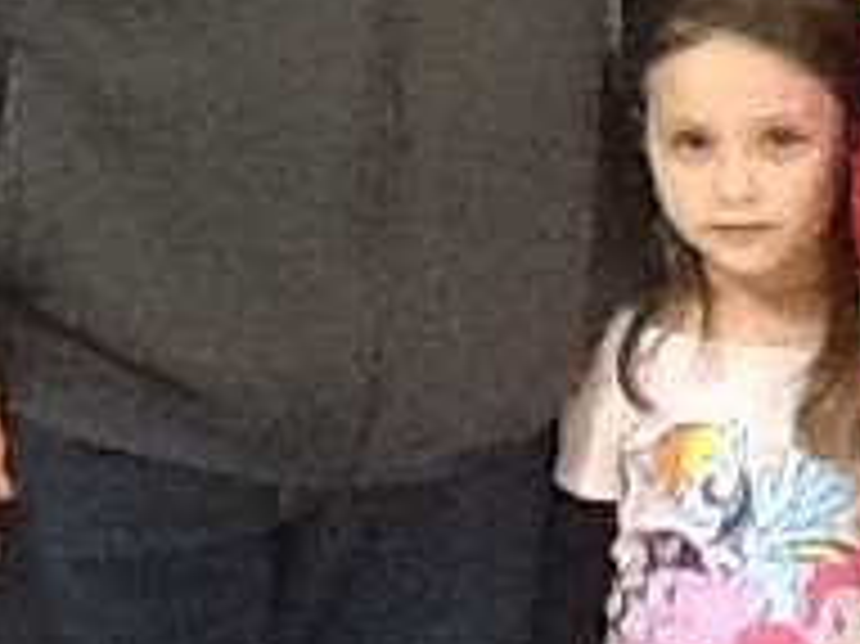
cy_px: 59
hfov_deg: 8.7
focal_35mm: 221
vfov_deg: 6.7
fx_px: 5487
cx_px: 1432
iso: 250
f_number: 2.4
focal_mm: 2.03
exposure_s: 1/30
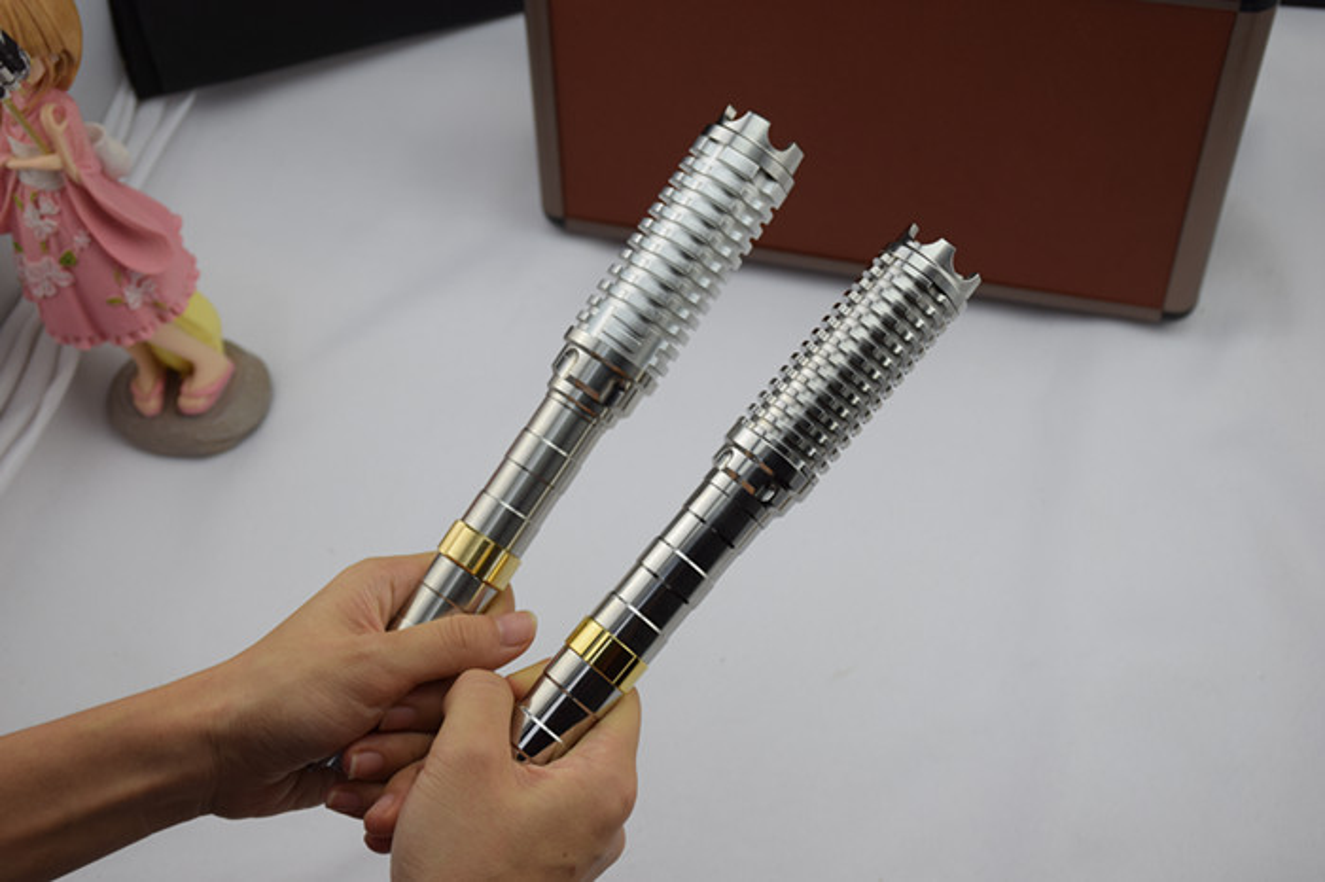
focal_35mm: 60
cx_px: 662
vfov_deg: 22.6
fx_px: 2207
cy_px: 441
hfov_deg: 33.4
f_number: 7.1
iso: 200
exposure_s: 1/80
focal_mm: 40
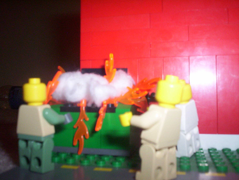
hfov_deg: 48.9
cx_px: 120
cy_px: 90
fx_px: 263
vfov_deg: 37.9
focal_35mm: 38
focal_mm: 4.99
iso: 140
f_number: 4.5
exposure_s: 1/60
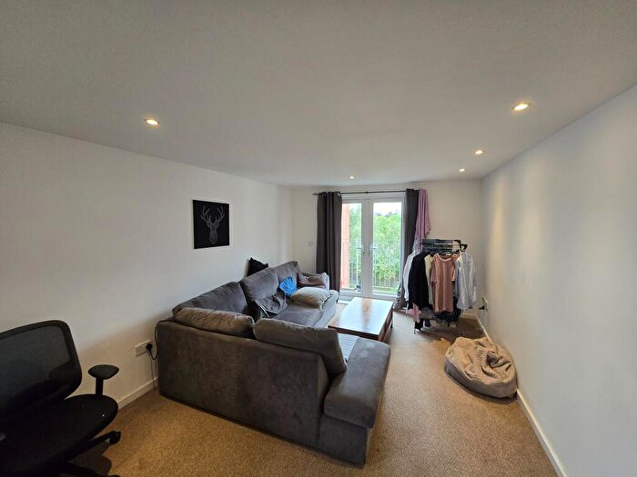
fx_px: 239
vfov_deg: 89.9
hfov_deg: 106.2
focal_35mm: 13
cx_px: 318
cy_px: 238
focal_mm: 1.7
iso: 100
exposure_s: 1/50
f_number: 2.2
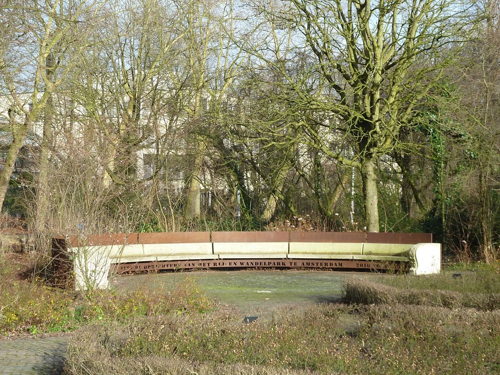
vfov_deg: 20.4
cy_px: 188
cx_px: 250
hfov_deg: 27.0
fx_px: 1040
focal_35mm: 72
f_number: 4.1
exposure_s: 1/160
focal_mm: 11.9
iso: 80
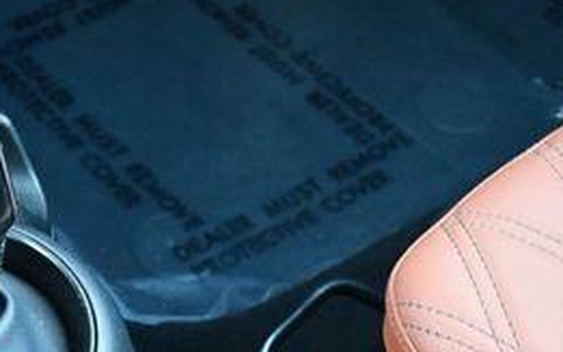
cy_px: 296
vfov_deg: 14.4
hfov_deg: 22.4
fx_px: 1381
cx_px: 45
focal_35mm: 90
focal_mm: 18
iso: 3200
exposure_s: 1/80
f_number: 3.5
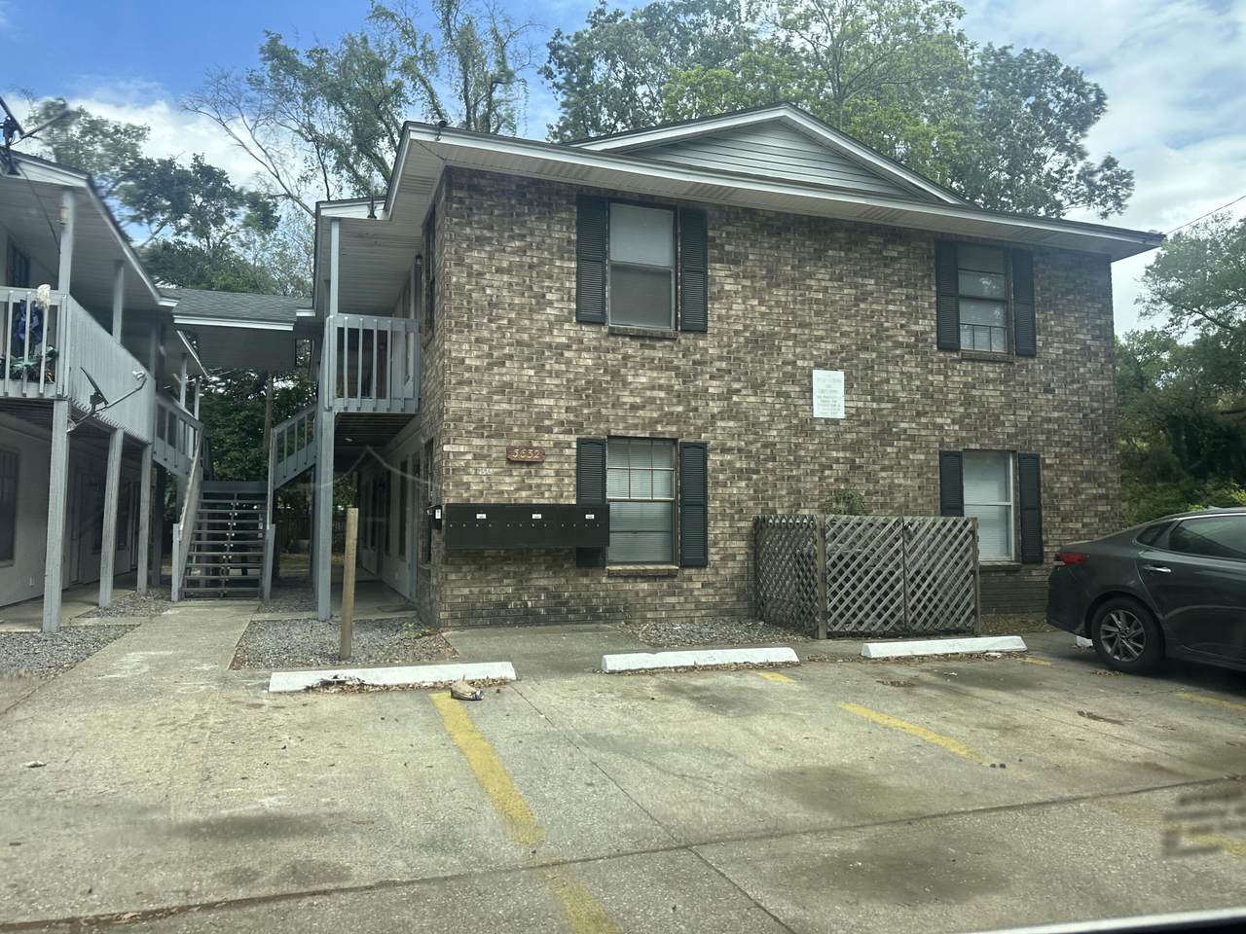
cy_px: 467
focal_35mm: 24
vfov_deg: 56.8
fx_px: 864
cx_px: 623
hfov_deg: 71.6
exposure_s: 1/489
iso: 80
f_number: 1.78
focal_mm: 6.86
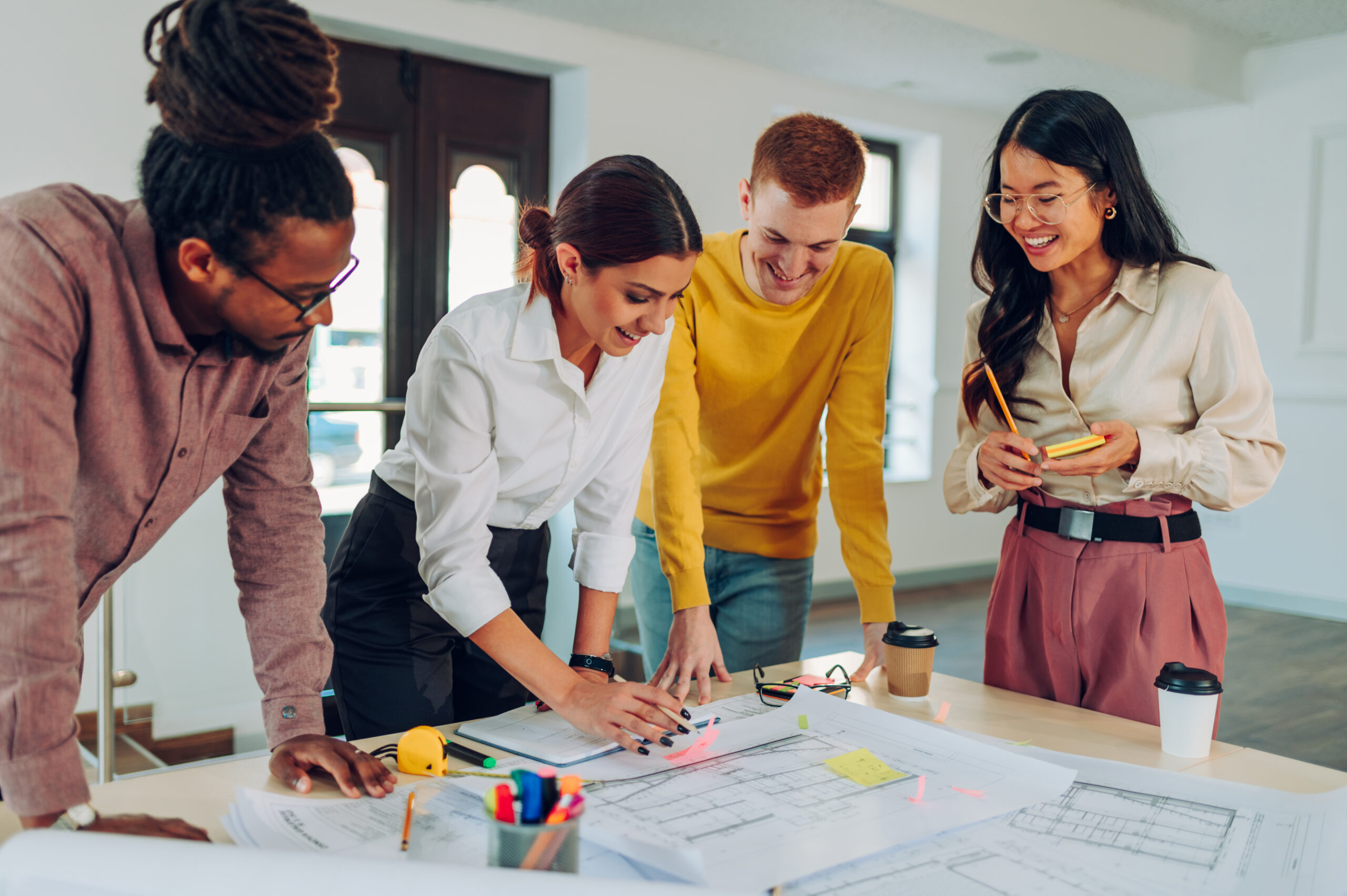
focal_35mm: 35
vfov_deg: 37.8
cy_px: 448
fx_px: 1309
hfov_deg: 54.5
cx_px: 674
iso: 200
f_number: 1.8
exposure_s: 1/160
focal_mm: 35
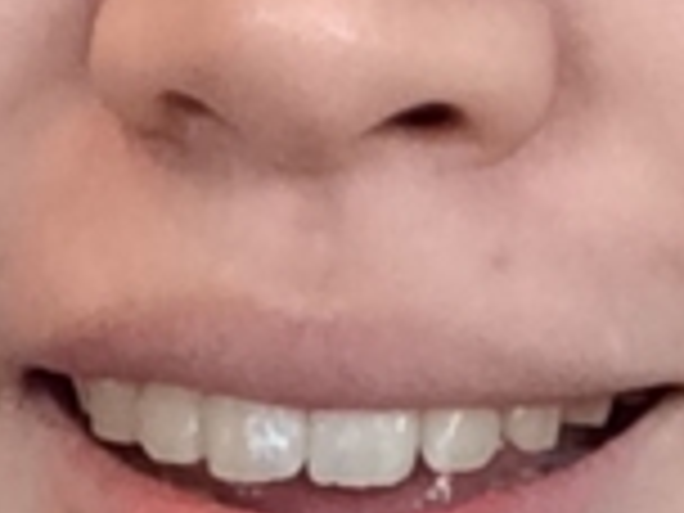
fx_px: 4130
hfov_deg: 9.2
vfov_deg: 7.1
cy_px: 284
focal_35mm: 209
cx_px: 1044
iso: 100
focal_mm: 2.15
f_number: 2.4
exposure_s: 1/30
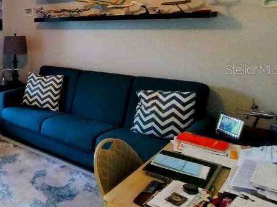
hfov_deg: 41.0
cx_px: -29
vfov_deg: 39.2
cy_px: 69
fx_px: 288
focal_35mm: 36
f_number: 2.2
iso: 563
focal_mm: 1.66
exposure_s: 1/30
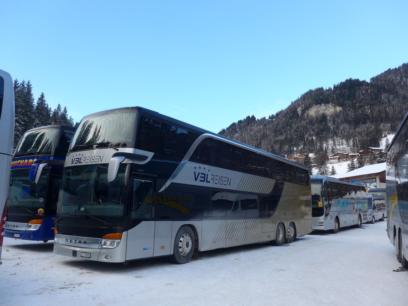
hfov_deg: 61.7
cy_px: 153
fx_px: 342
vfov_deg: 48.2
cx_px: 204
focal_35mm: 29
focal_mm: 6
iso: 80
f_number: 2.8
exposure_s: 1/320
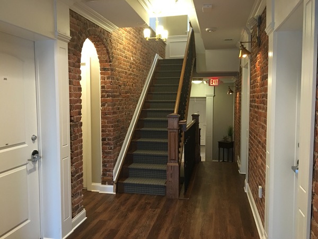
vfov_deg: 48.2
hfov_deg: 61.7
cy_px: 120
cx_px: 159
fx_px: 266
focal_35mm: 29
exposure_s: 1/8
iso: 80
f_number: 2.2
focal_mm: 4.15
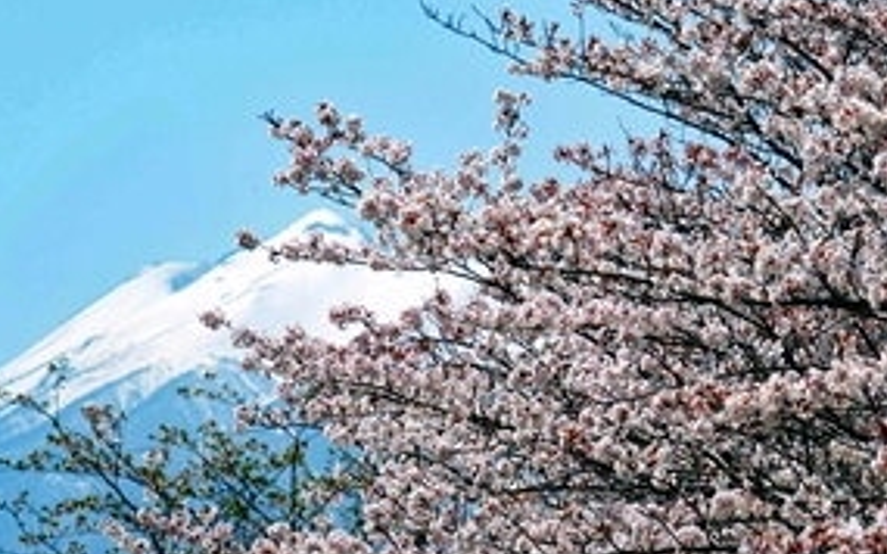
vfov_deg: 4.1
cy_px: 338
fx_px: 7782
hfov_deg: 6.5
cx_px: 566
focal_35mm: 322
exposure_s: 1/640
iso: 100
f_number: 8
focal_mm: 150
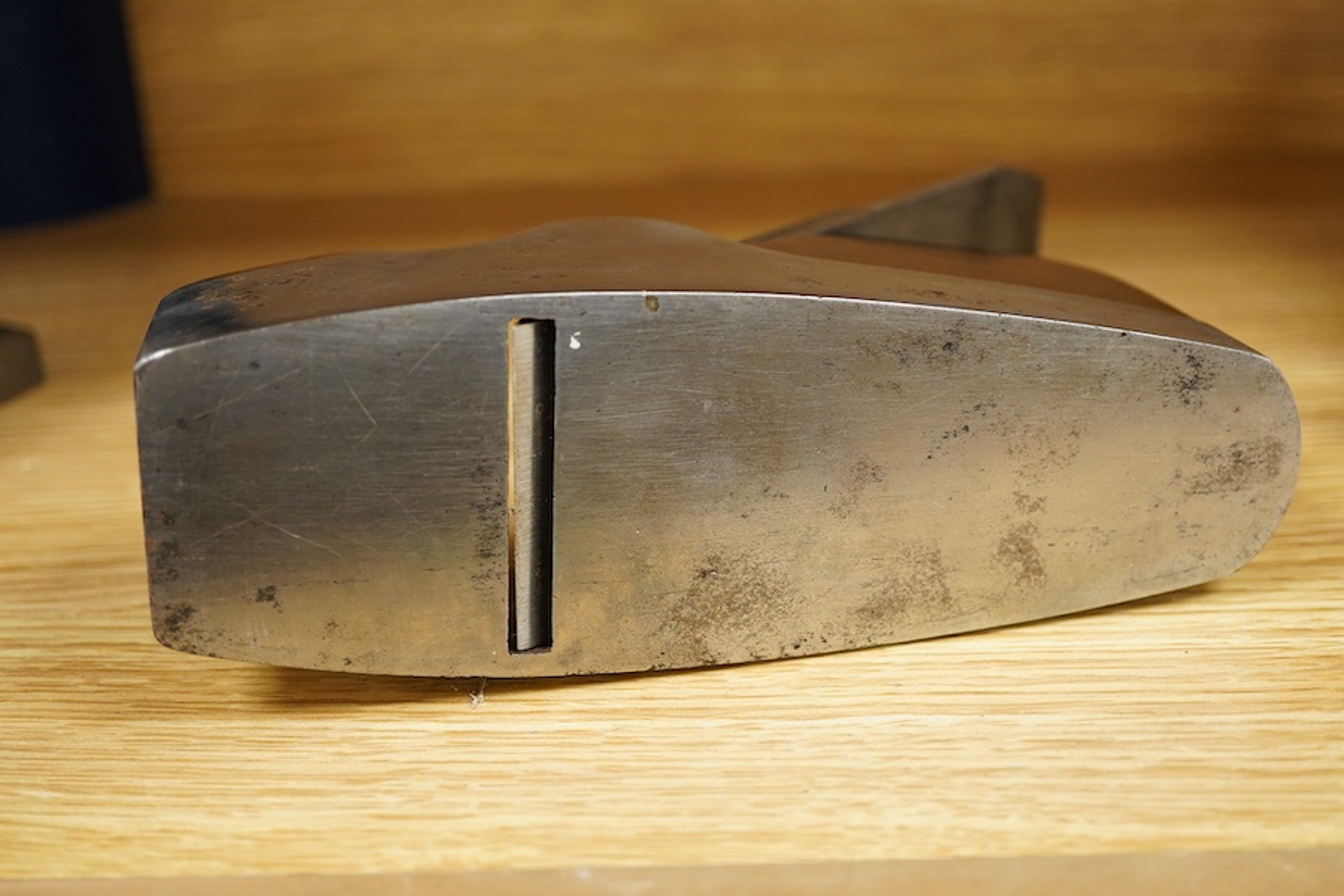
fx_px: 1680
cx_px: 672
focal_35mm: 45
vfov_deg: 29.9
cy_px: 448
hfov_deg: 43.6
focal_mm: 30
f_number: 3.5
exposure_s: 1/125
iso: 1250
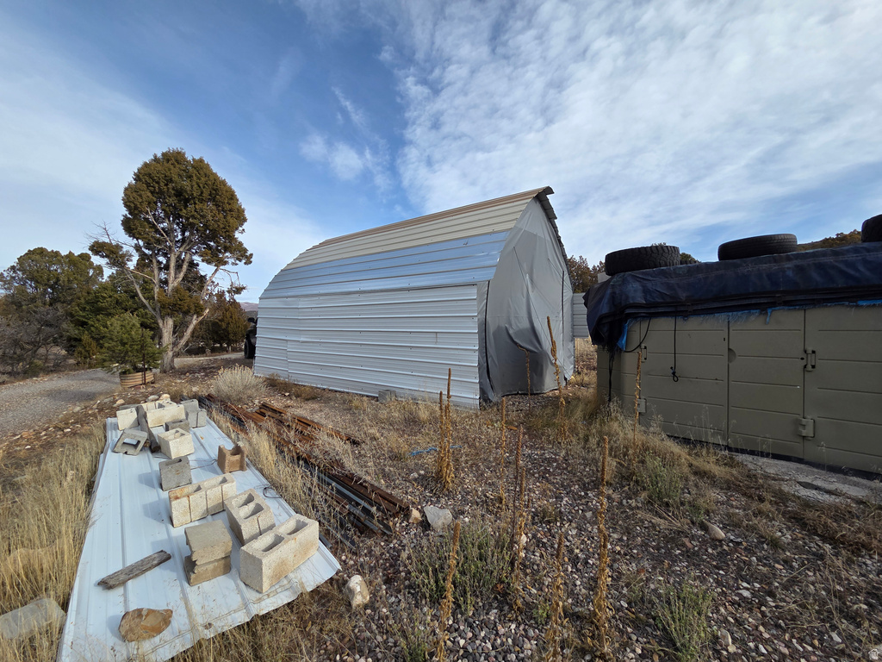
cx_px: 441
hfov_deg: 106.2
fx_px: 331
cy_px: 331
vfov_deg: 89.9
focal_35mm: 13
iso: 50
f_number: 2.2
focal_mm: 2.2
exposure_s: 1/2000
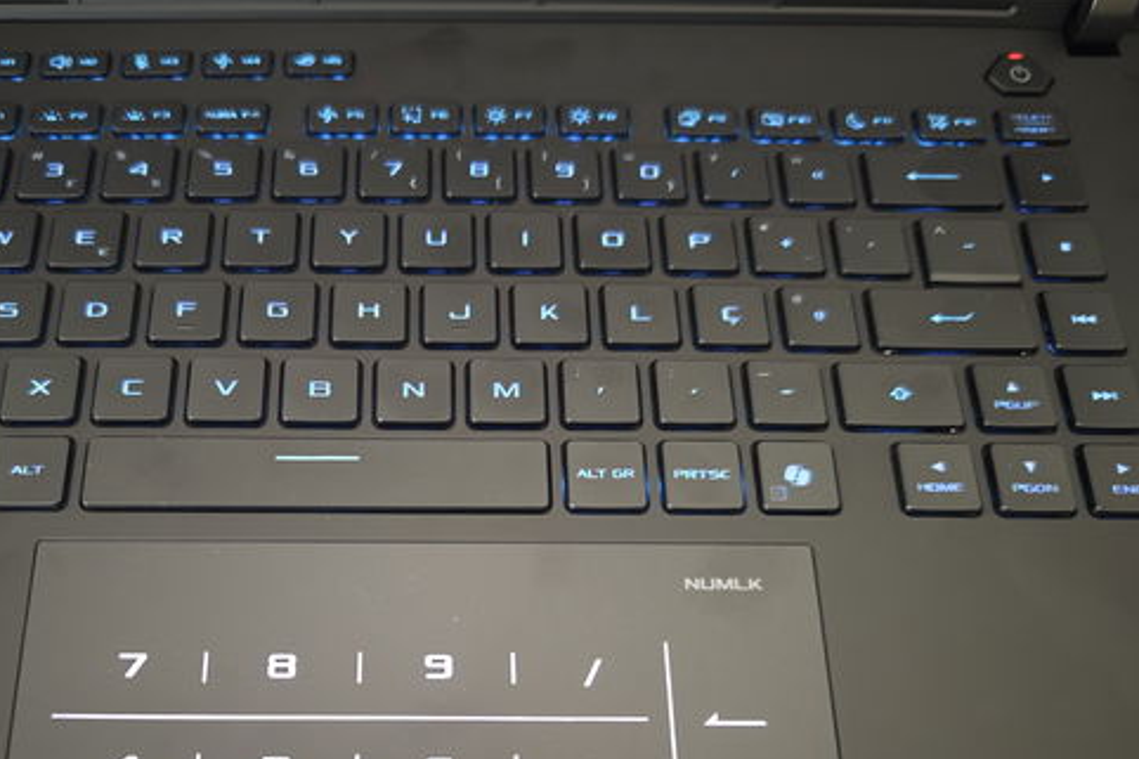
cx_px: 405
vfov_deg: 38.0
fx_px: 1075
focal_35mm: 34
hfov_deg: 55.0
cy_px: 559
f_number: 1.63
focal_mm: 8.72
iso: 1600
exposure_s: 1/33.3
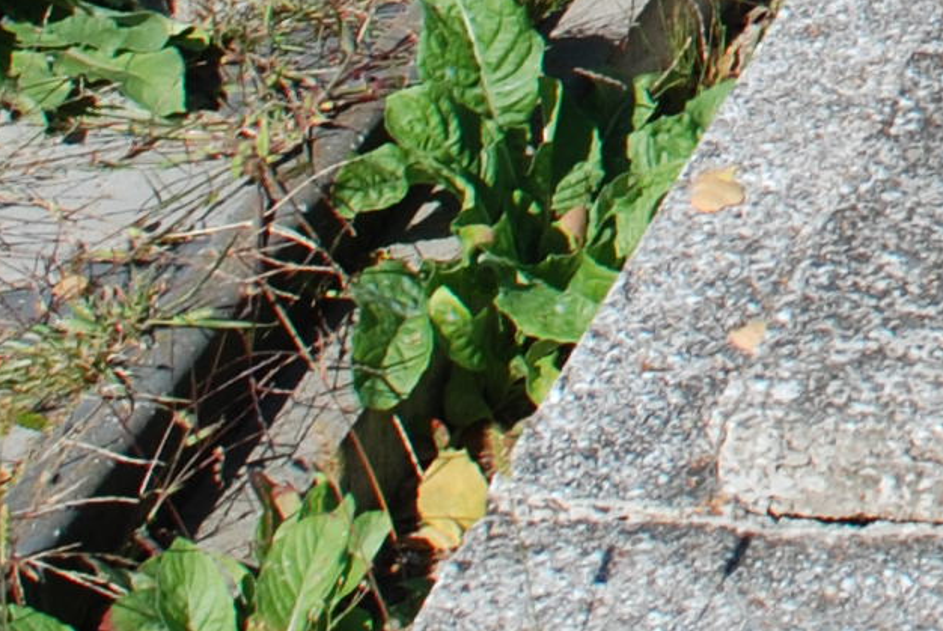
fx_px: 4380
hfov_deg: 11.2
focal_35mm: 167
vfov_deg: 7.7
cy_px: -837
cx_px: 1872
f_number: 8
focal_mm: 18
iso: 100
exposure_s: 1/250
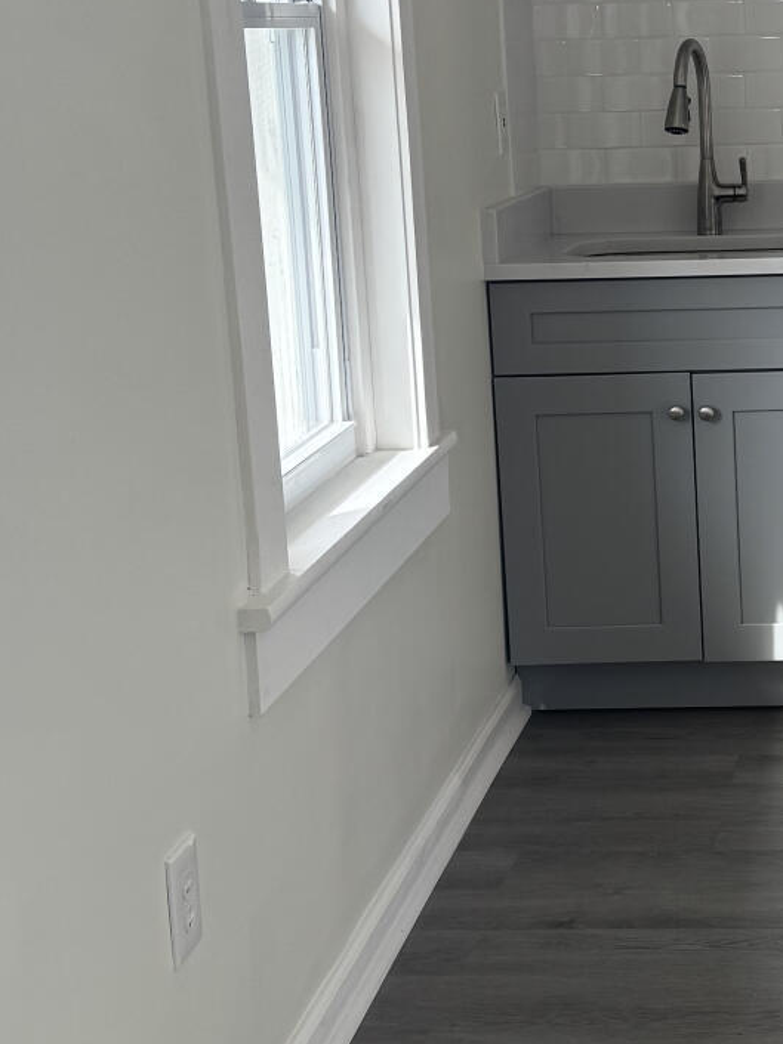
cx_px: 765
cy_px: 420
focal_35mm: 68
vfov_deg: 28.5
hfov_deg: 20.9
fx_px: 2052
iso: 64
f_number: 1.78
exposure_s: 1/121
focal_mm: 6.76
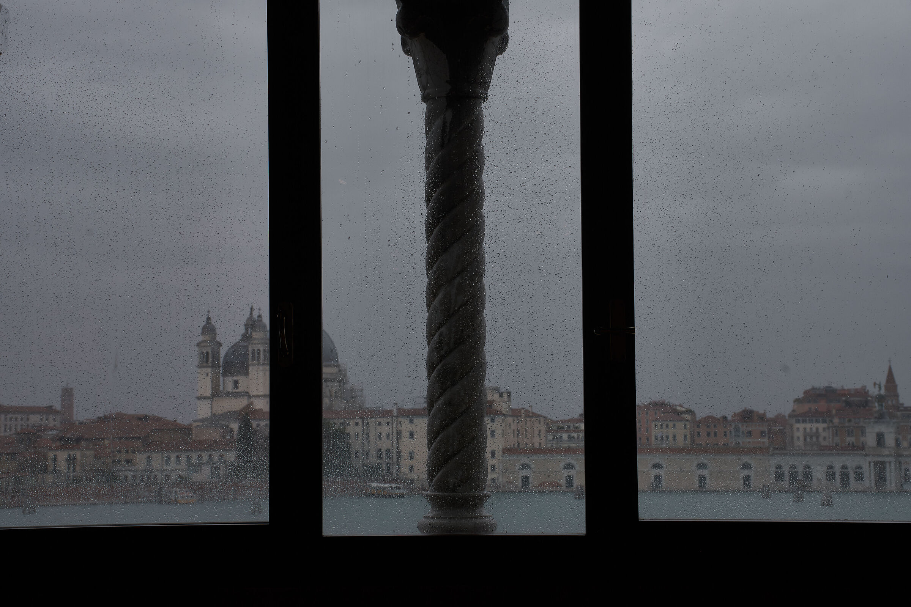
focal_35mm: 72
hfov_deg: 28.1
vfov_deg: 18.9
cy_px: 304
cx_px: 456
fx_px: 1822
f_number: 13
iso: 200
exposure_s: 1/60
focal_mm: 48
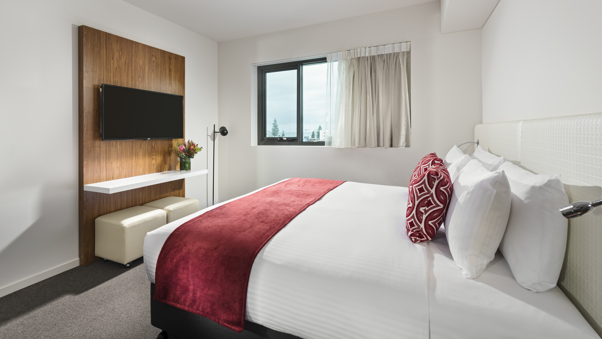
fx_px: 271
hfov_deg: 95.9
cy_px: 136
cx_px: 299
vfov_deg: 63.4
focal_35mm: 17
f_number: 9.5
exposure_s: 1/30
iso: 160
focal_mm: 16
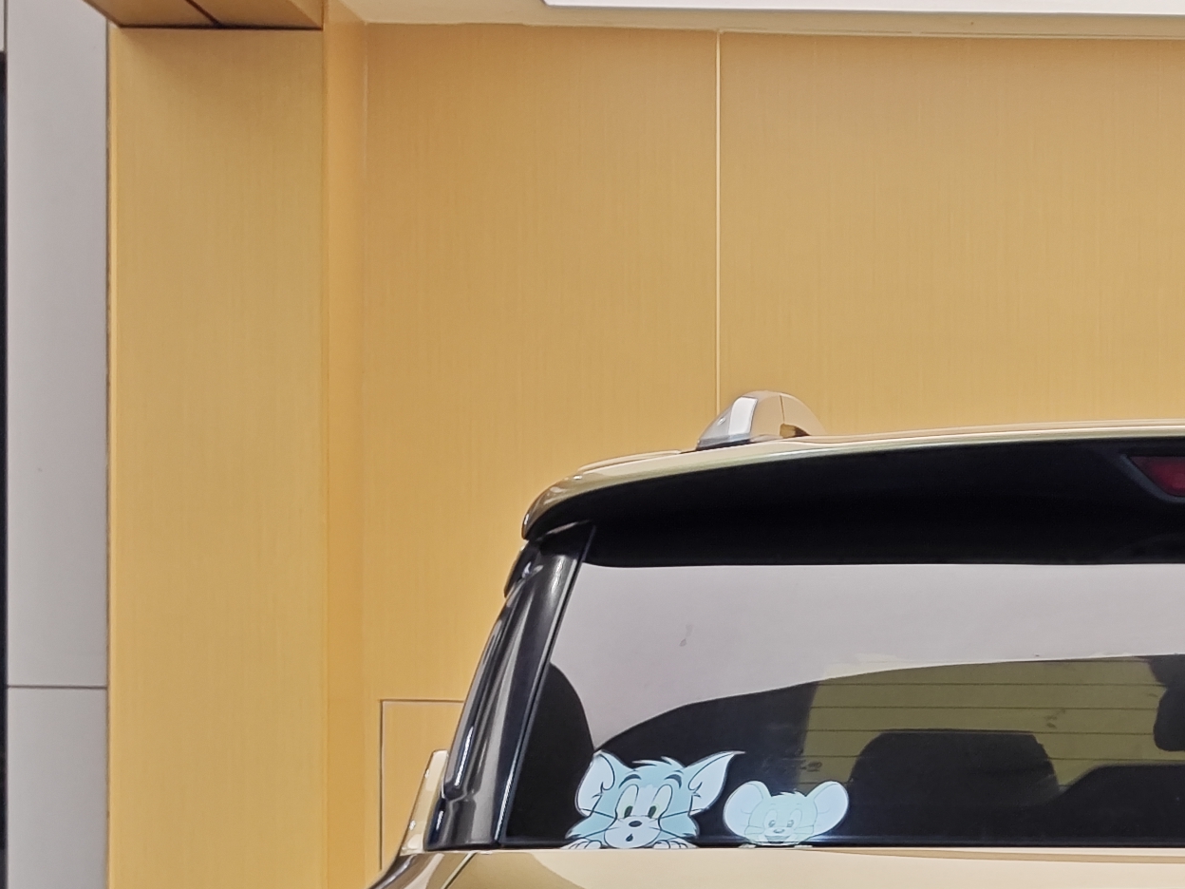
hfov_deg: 12.8
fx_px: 5169
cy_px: 1043
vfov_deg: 9.7
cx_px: 1307
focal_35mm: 151
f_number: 1.9
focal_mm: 8.7
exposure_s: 1/94.6
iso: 100
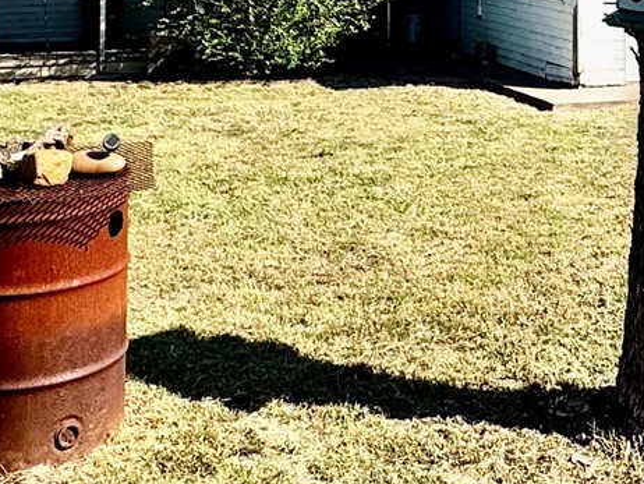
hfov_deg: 30.5
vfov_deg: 21.4
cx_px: 502
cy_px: -151
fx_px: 1154
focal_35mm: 62
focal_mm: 2.22
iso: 40
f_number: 2.2
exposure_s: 1/2028
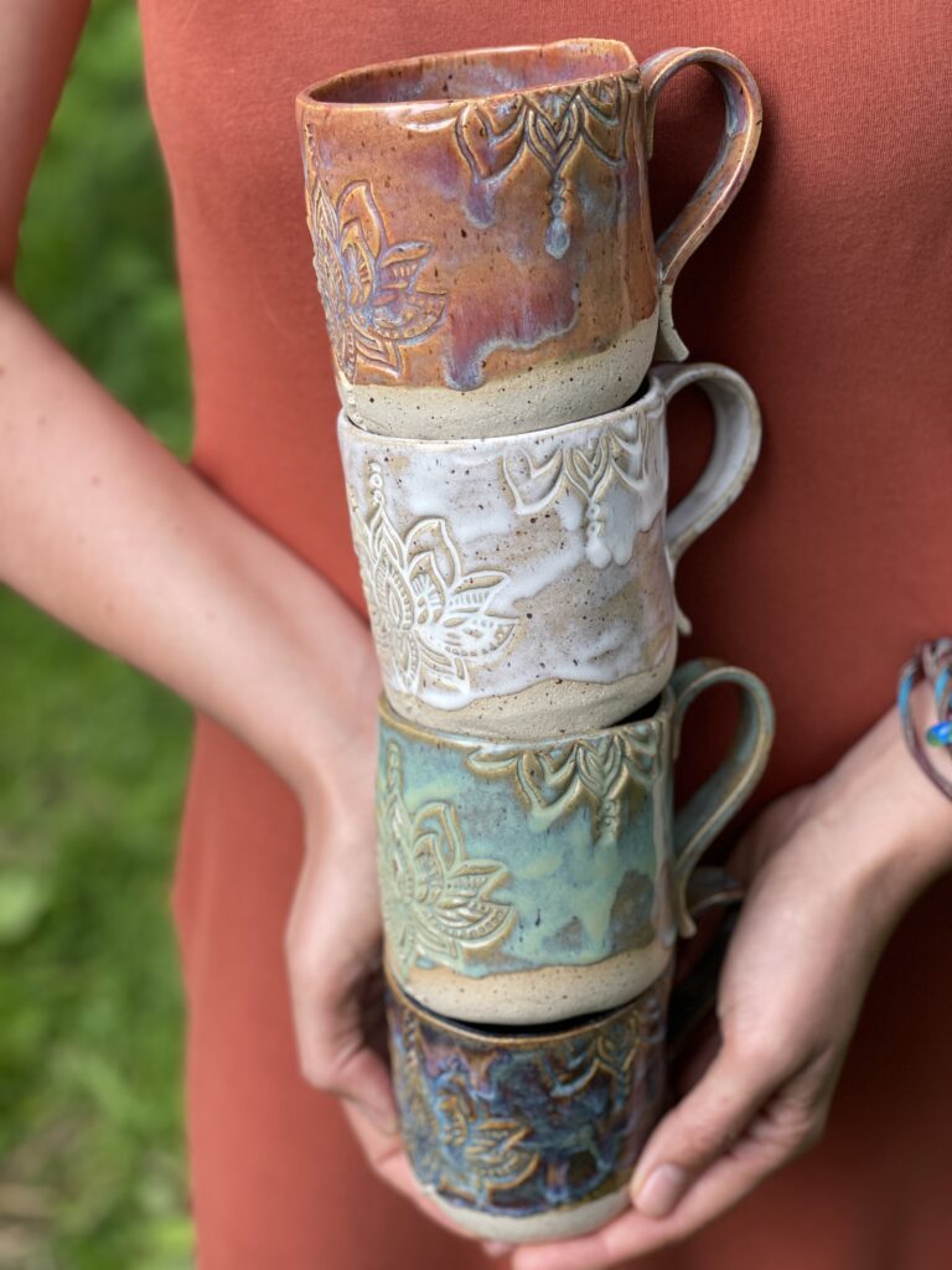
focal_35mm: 52
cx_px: 476
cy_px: 635
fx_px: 1907
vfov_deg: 36.8
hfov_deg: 28.0
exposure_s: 1/631
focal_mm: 6
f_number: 2
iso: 32
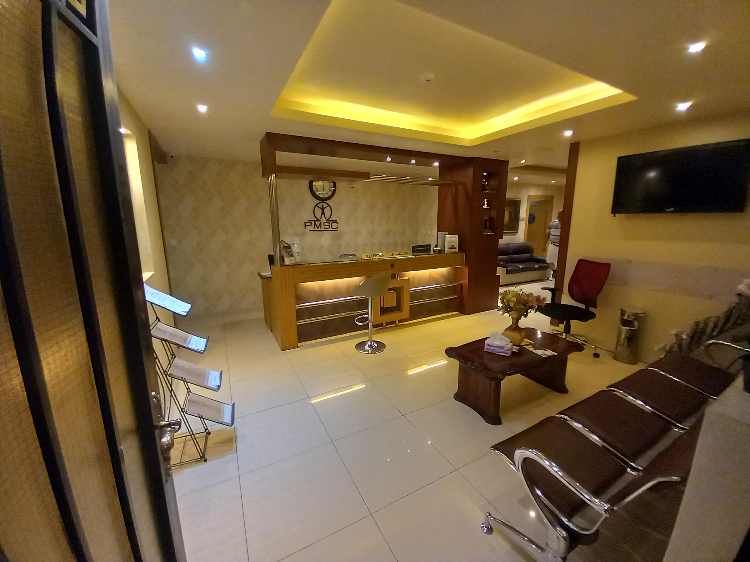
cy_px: 281
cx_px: 375
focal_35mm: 13
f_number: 2.2
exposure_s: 1/30
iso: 200
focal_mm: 1.13
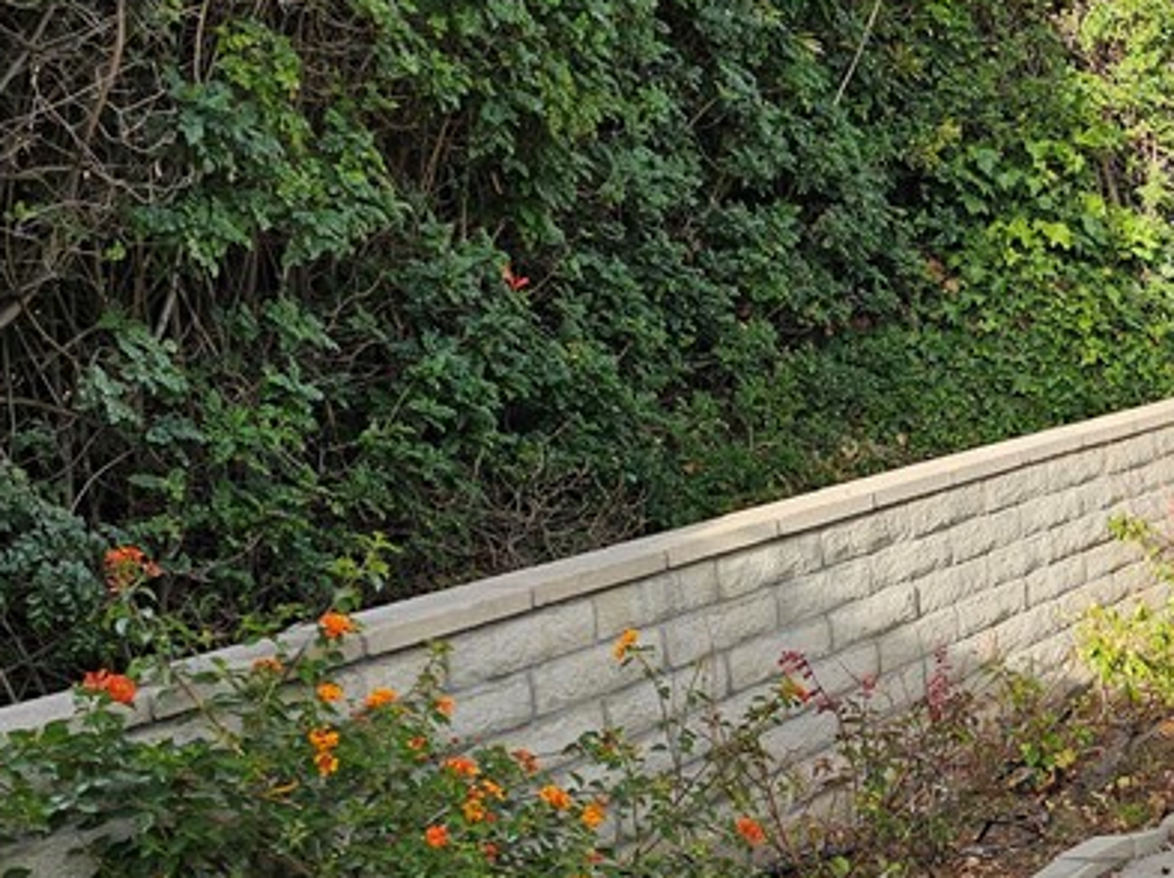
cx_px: 1389
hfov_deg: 28.3
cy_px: 576
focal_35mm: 60
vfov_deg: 24.3
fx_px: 2033
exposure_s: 1/331
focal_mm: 6.3
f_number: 1.7
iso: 10
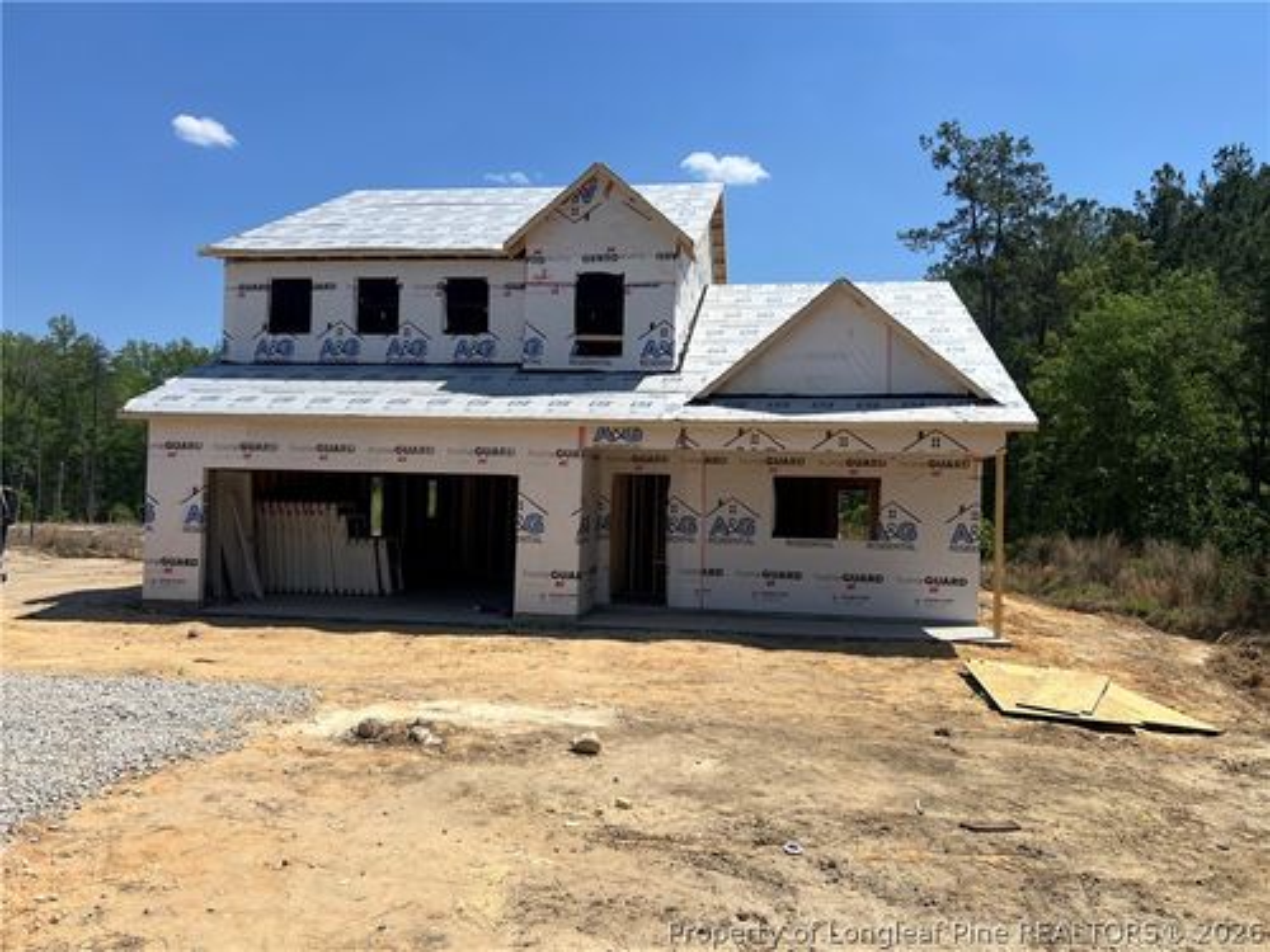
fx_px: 954
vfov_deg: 53.1
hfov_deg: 67.3
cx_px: 635
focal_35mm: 26
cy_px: 476
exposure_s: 1/6579
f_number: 1.5
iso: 50
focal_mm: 5.7
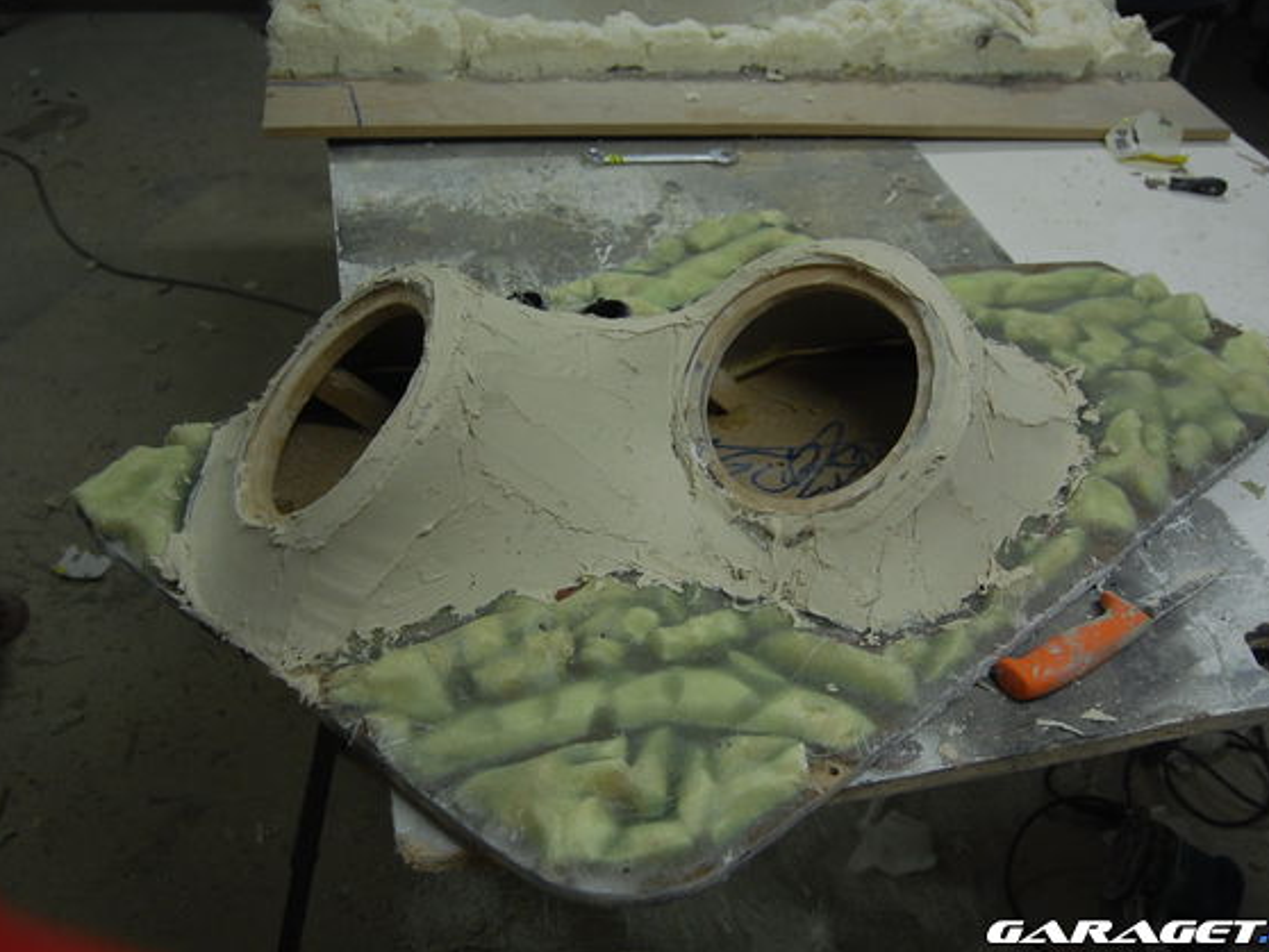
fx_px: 1210
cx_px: 648
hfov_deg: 55.3
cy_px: 473
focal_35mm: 33
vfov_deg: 43.0
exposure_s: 1/30
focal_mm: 20
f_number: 3.8
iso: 560
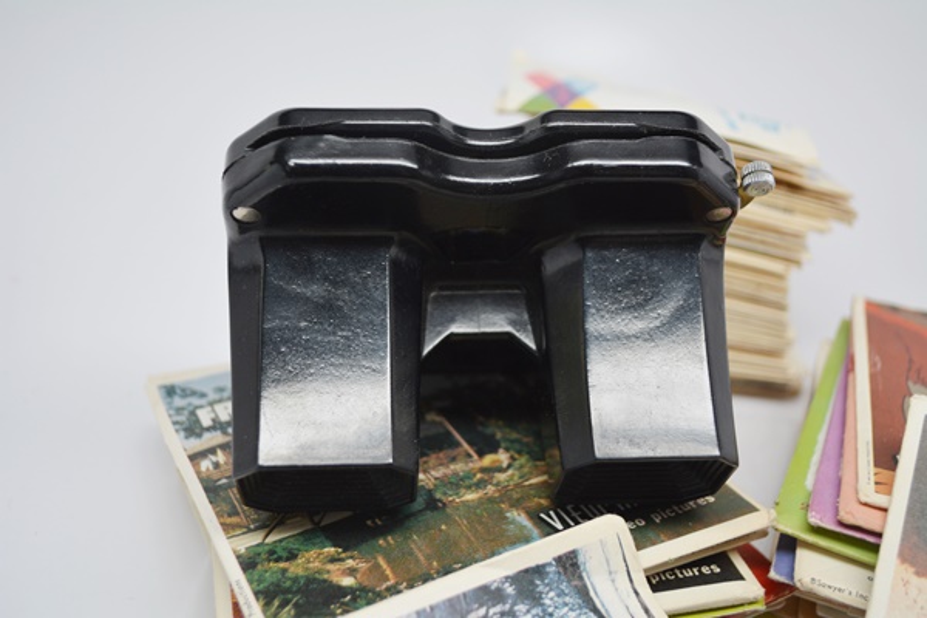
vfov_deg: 31.9
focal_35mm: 42
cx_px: 464
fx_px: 1081
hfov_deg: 46.4
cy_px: 309
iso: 400
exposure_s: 1/80
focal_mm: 28
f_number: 4.5
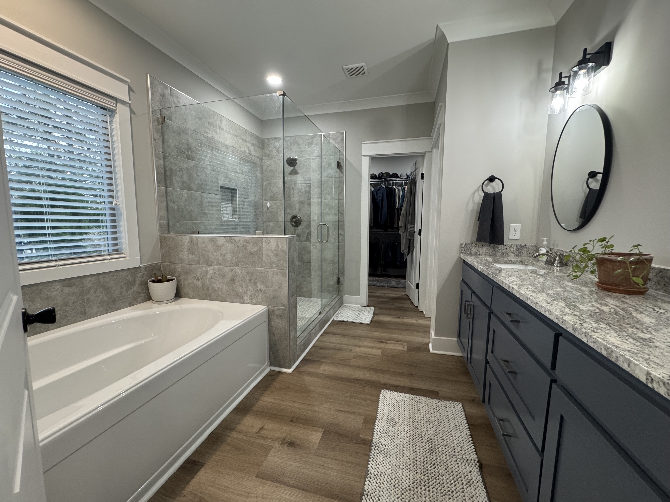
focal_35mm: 14
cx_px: 335
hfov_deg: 102.1
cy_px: 251
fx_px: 271
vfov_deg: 85.7
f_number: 2.2
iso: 250
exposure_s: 1/60
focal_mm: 2.22
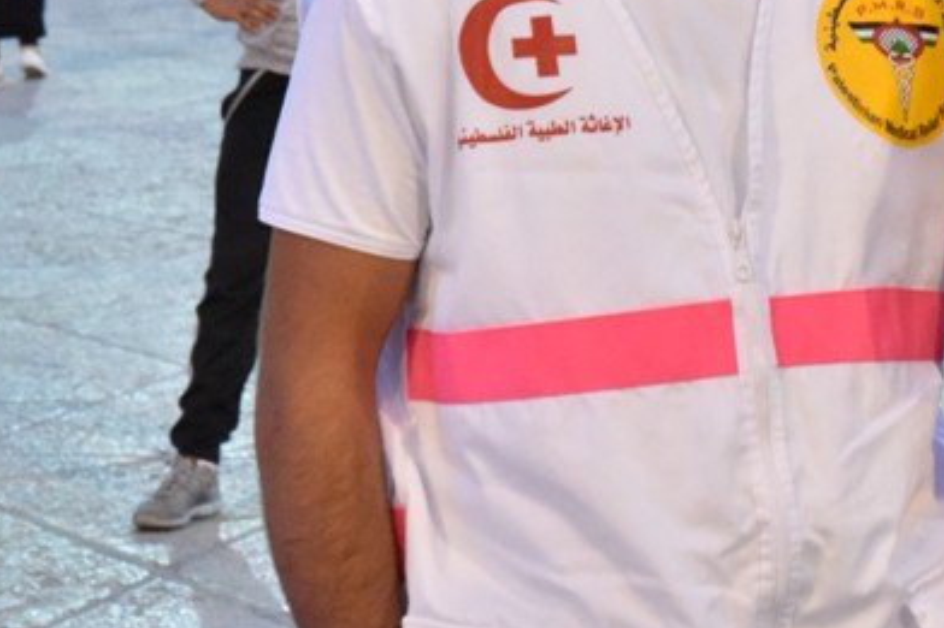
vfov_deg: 6.9
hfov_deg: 10.5
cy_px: -158
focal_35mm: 196
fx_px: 5137
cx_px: 775
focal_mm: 75
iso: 10000
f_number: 10
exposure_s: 1/25
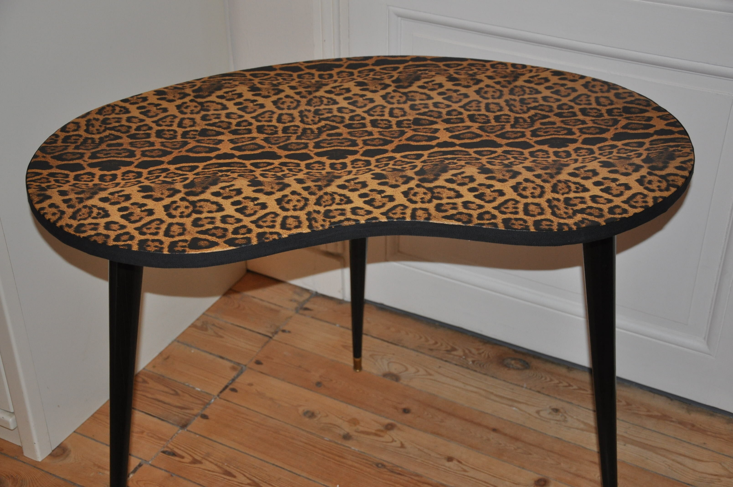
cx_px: 366
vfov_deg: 25.7
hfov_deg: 37.9
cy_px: 244
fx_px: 1068
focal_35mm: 52
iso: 800
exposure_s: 1/60
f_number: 4.5
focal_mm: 35
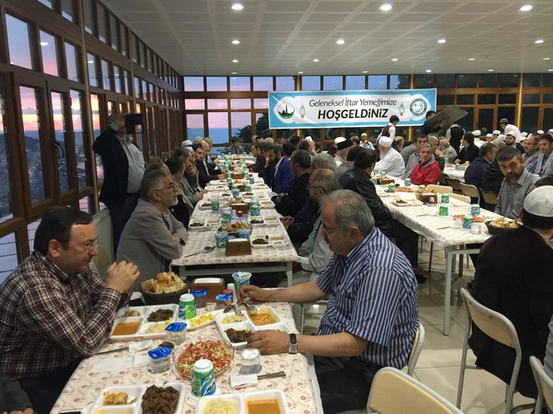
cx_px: 276
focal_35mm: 29
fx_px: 463
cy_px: 207
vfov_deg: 48.2
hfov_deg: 61.7
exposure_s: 1/17
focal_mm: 4.15
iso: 125
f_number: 2.2
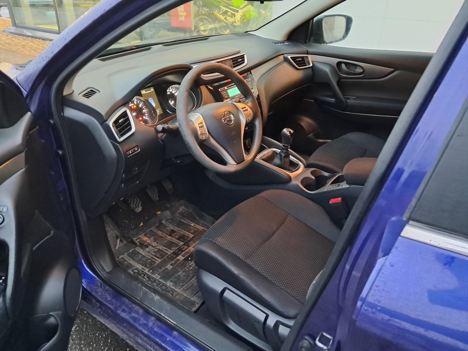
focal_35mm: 27
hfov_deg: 65.3
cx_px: 234
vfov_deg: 51.4
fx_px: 365
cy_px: 176
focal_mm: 4
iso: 1600
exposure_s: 1/20
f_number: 1.8
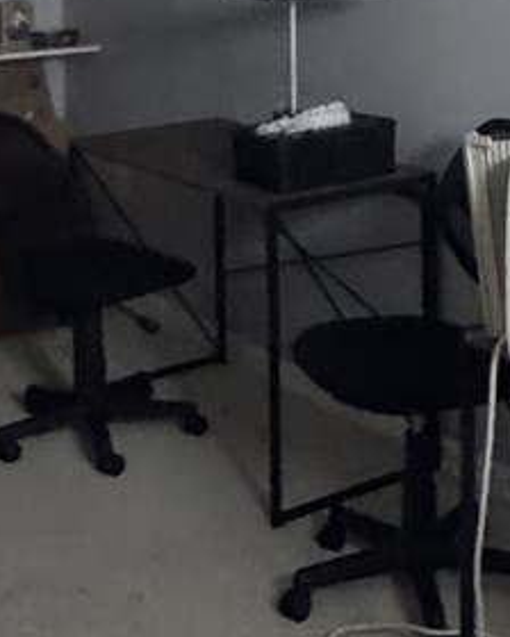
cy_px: -71
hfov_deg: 20.3
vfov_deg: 23.7
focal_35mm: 75
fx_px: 1415
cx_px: 382
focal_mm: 2.22
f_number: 2.2
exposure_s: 1/40
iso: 1250
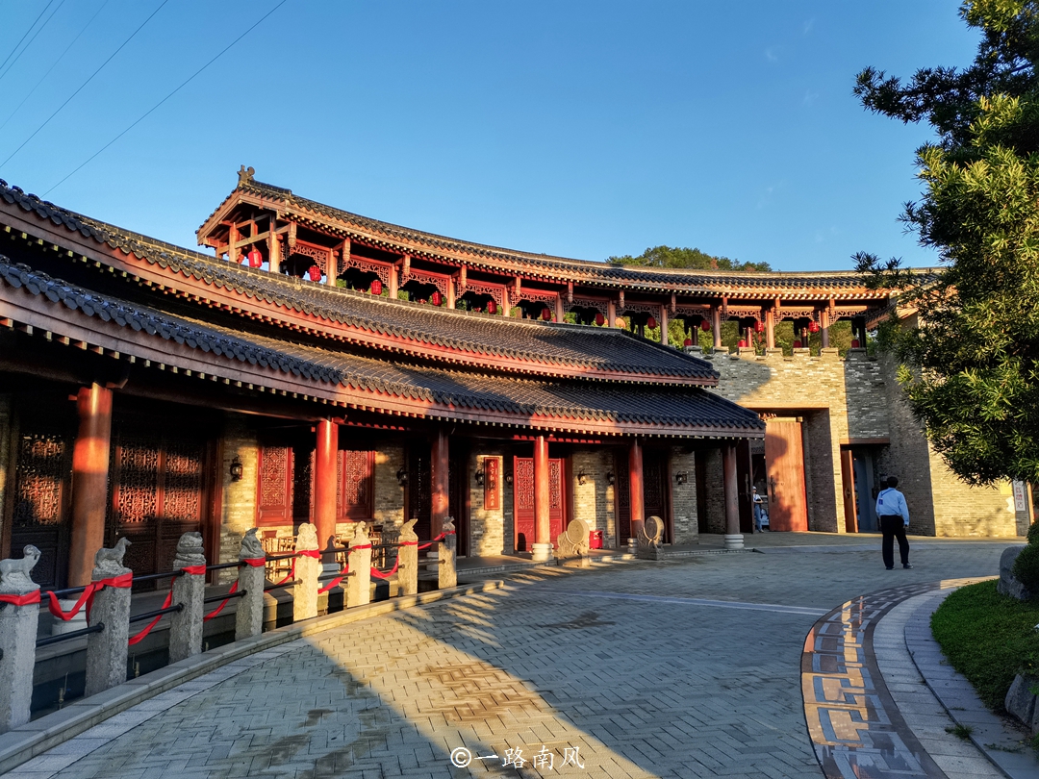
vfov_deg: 53.1
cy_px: 390
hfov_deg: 67.3
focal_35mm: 26
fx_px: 780
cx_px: 520
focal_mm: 5.58
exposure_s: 1/483
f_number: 1.8
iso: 50
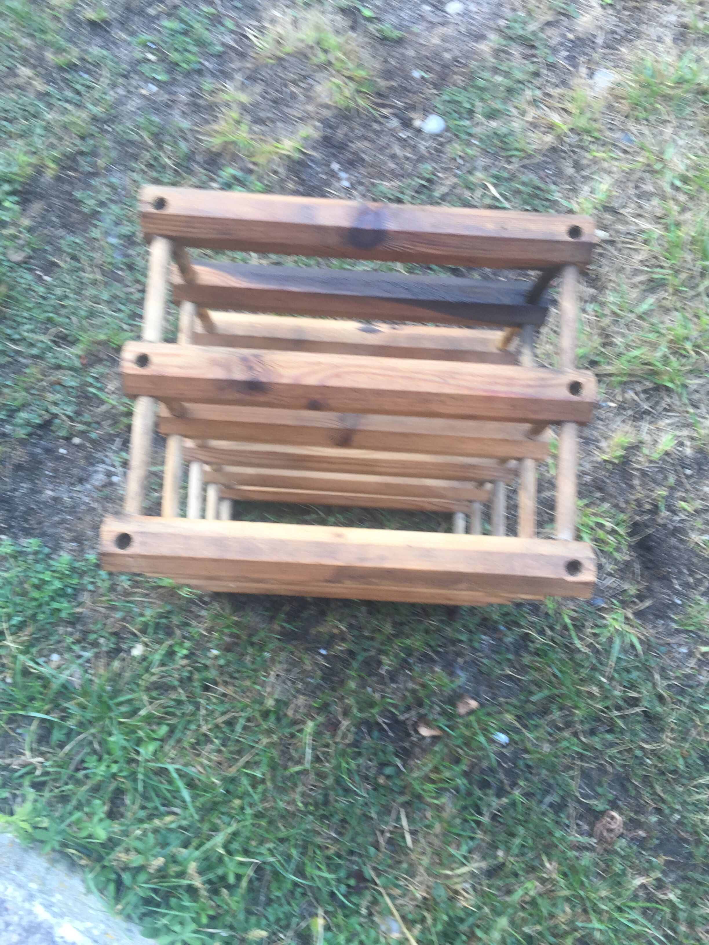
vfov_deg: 61.7
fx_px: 792
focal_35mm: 29
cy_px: 472
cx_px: 354
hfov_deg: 48.2
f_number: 2.2
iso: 32
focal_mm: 4.15
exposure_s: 1/50
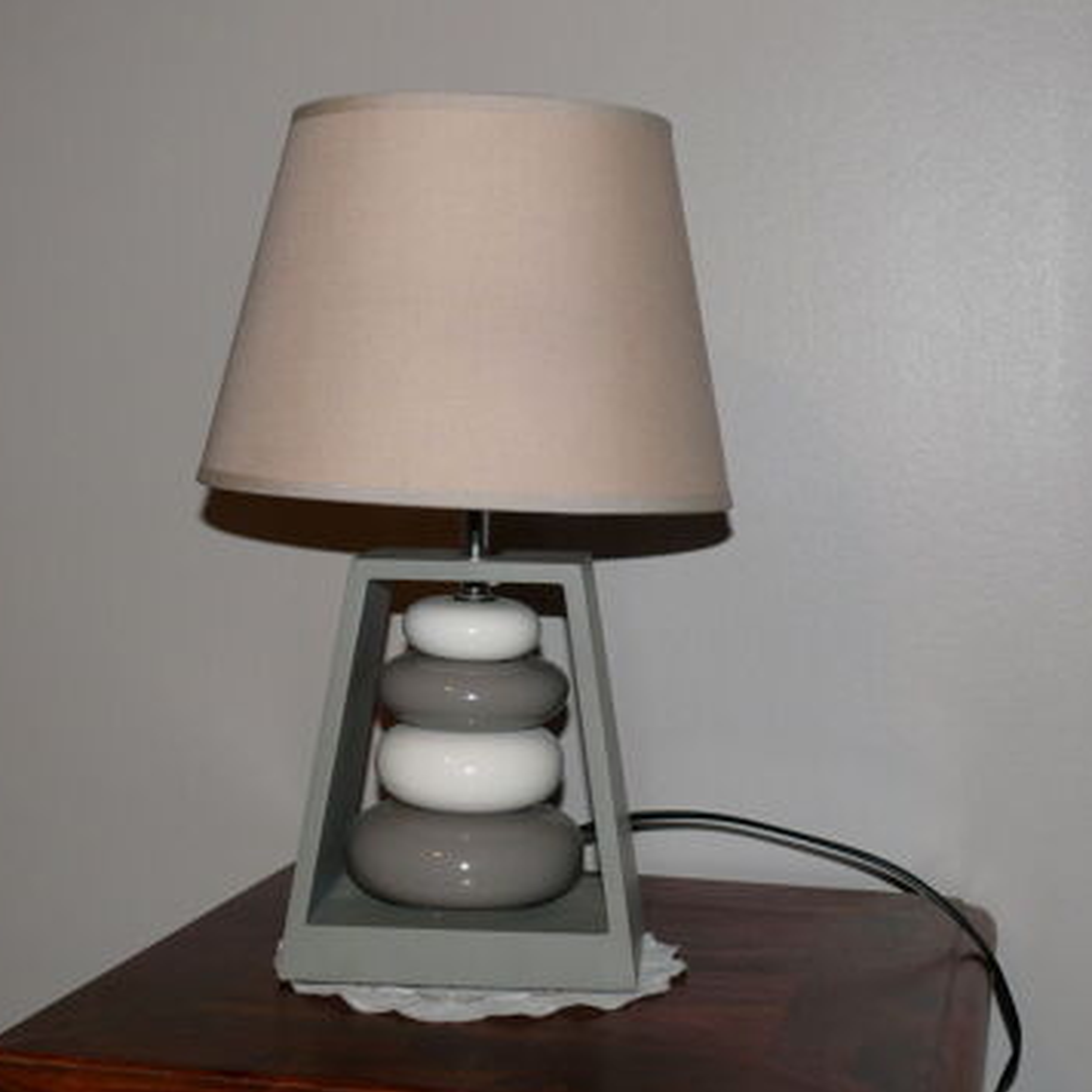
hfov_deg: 30.5
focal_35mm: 56
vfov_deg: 30.6
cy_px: 543
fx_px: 1999
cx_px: 641
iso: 100
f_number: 3.2
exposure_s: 1/30
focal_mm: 9.2
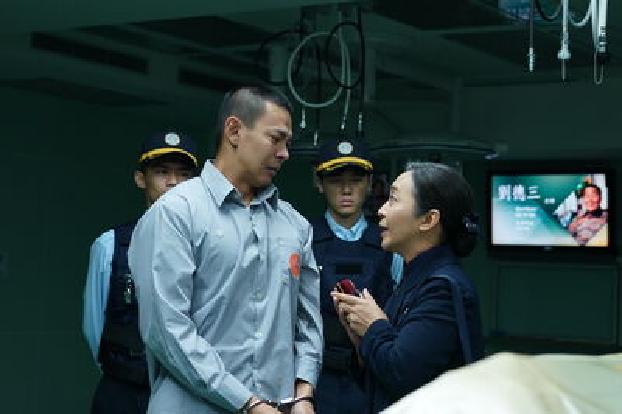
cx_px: 311
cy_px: 207
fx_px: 1347
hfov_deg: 26.0
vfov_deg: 17.5
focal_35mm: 78
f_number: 4
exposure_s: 1/200
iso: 1600
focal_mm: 52
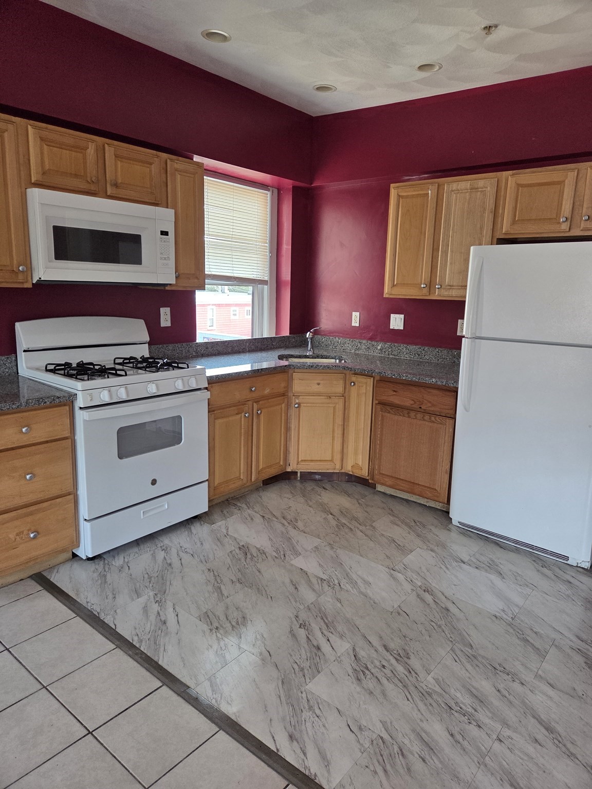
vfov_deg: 73.9
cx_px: 296
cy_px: 394
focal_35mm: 23
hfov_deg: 58.9
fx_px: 524
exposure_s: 1/120
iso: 160
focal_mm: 5.4
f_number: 1.8
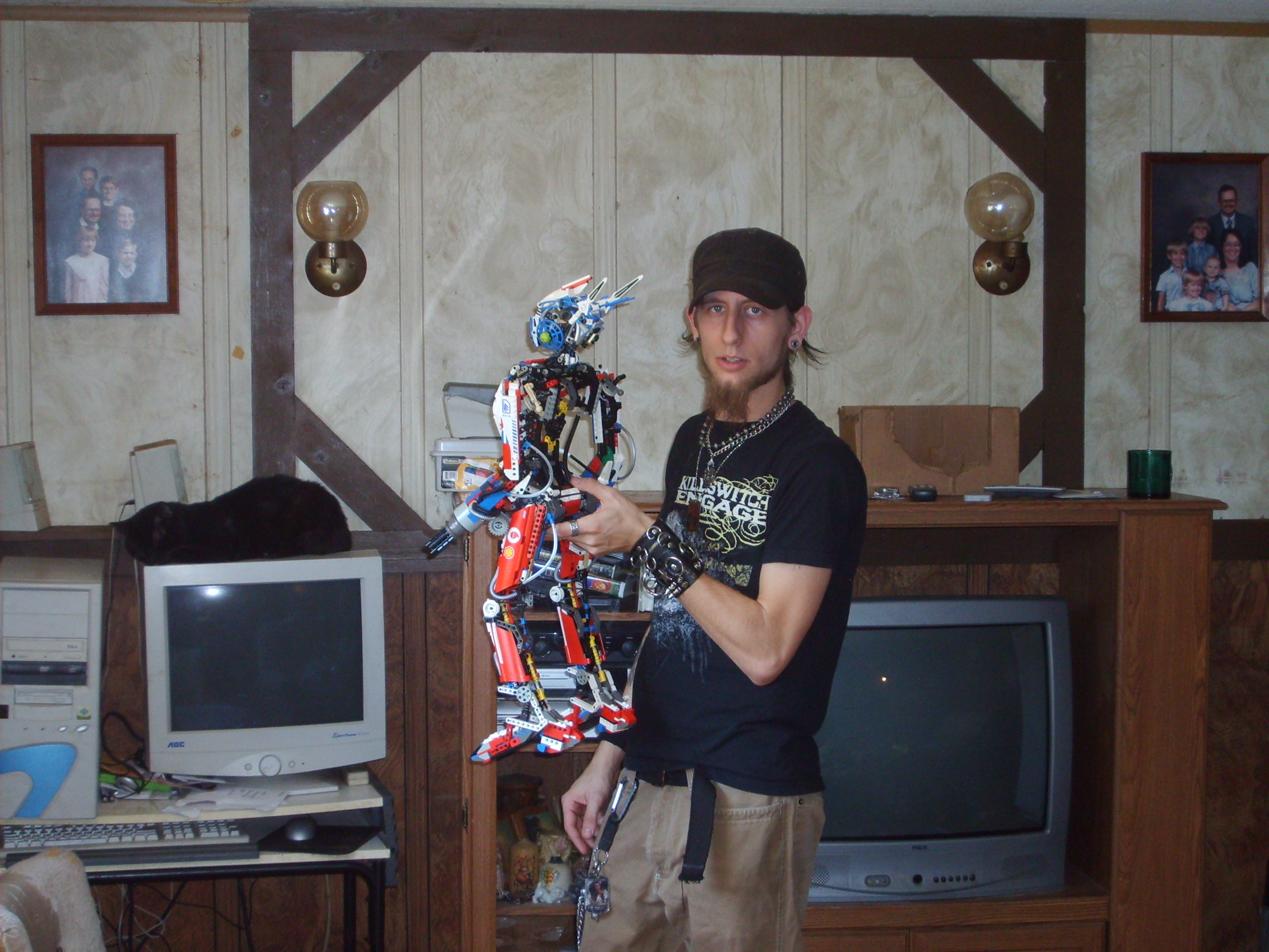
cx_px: 634
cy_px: 476
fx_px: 2236
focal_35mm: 61
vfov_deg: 24.0
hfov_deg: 31.7
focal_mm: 10.3
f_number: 3.6
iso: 146
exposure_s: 1/60
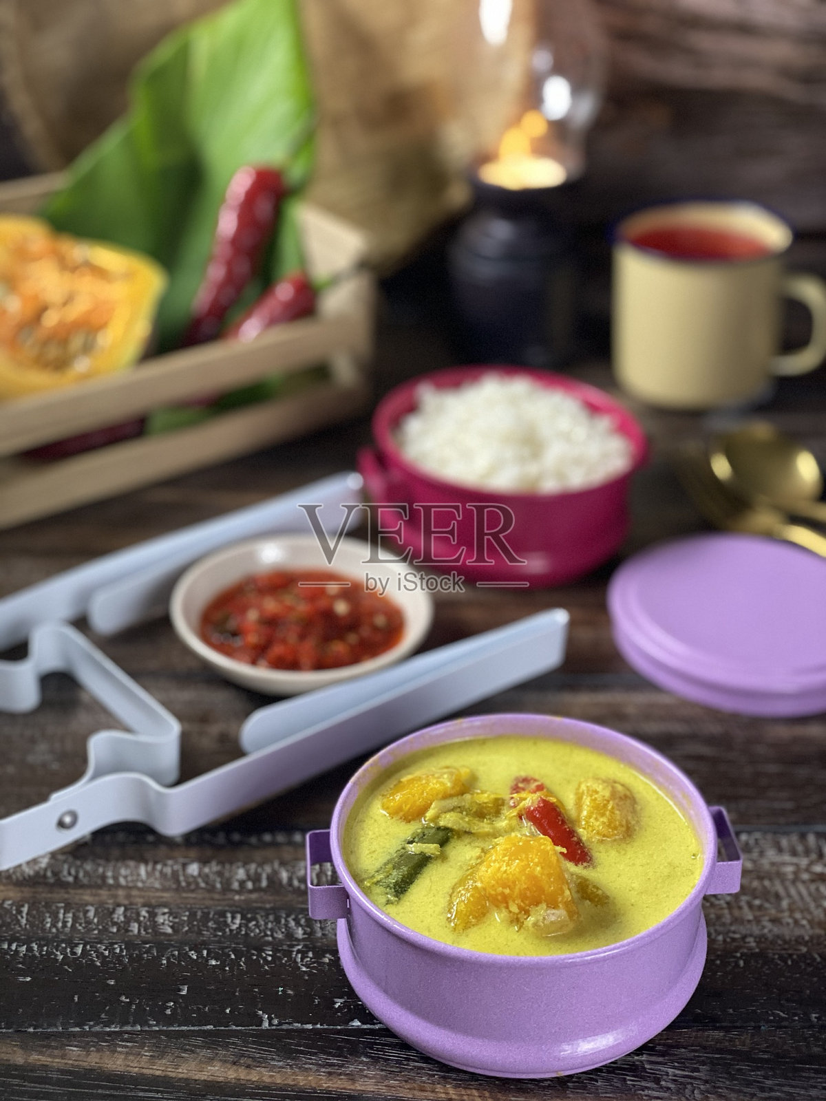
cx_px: 413
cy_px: 550
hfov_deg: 28.0
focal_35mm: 52
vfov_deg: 36.8
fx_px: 1654
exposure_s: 1/33
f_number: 2
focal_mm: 6
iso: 250
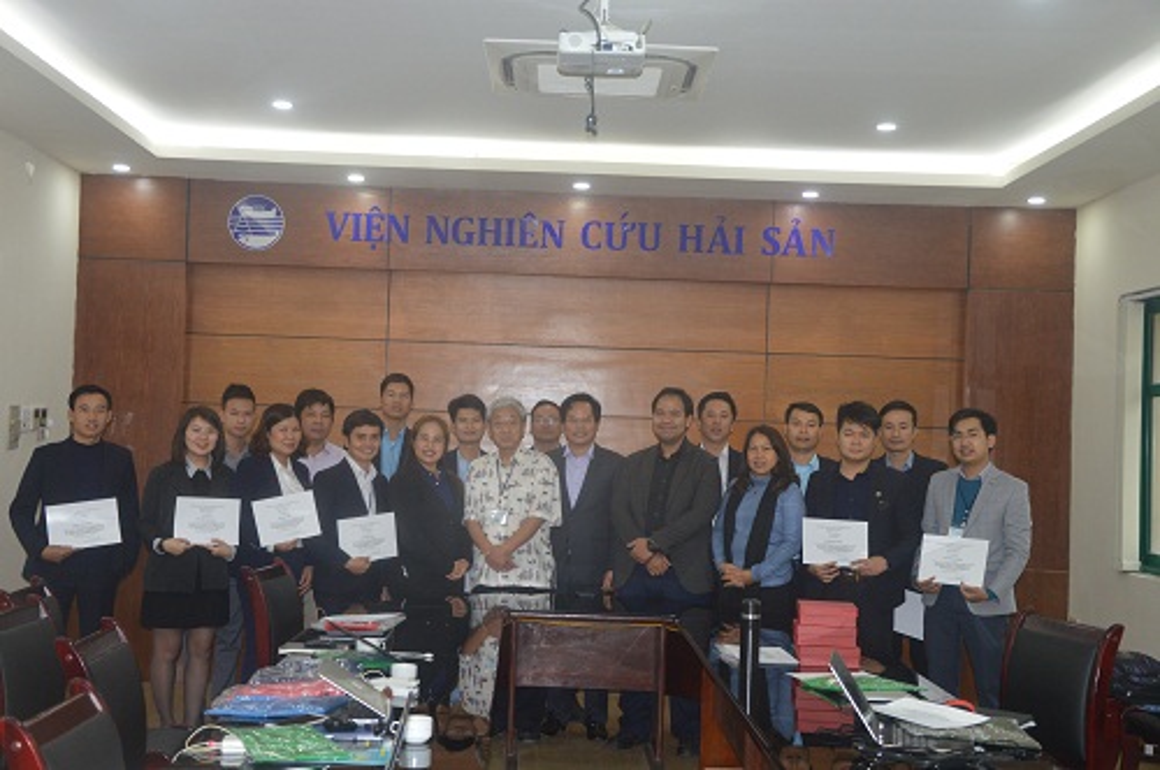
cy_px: 385
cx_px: 580
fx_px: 1545
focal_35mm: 48
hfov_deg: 41.2
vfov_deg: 28.0
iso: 800
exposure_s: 1/60
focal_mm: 32
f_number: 4.2
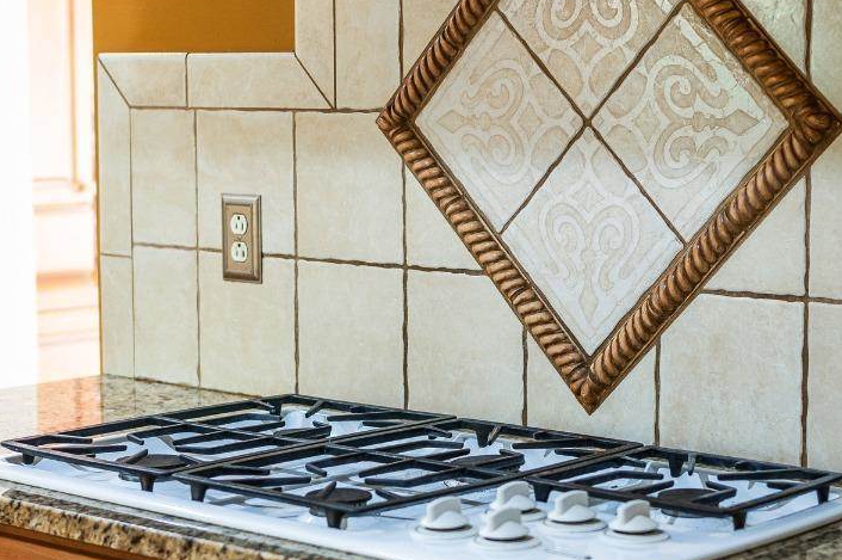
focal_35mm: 85
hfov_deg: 23.9
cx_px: 507
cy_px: 291
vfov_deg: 16.0
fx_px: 1986
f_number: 2.5
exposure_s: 1/60
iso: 320
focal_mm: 40
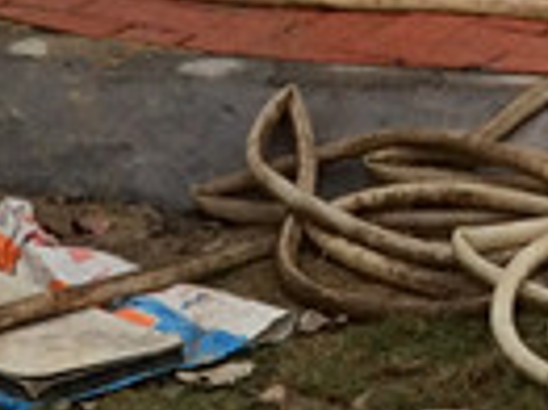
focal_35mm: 202
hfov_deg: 9.8
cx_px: 180
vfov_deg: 6.7
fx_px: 3195
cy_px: 1182
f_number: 2.4
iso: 32
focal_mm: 3.3
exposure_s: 1/1590
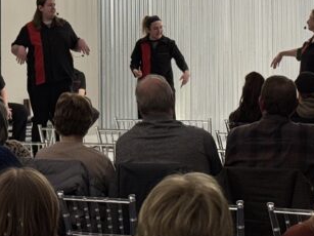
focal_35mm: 160
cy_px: -44
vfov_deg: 9.2
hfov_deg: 12.3
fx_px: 1451
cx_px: 81
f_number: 1.78
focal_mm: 6.76
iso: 80
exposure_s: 1/60
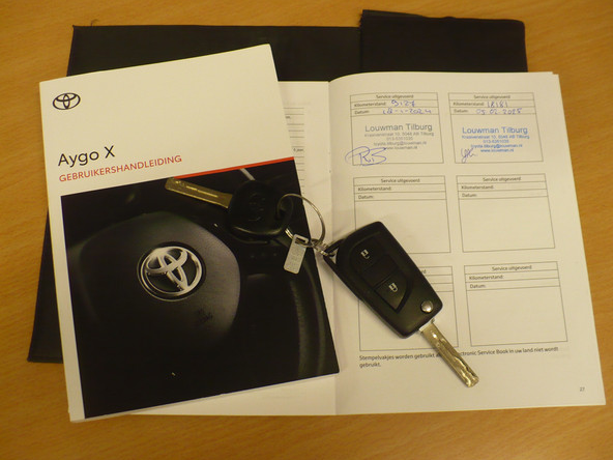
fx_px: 708
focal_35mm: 40
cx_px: 323
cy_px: 231
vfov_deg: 36.0
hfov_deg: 46.8
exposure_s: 1/30
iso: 200
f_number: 2.8
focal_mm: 6.1
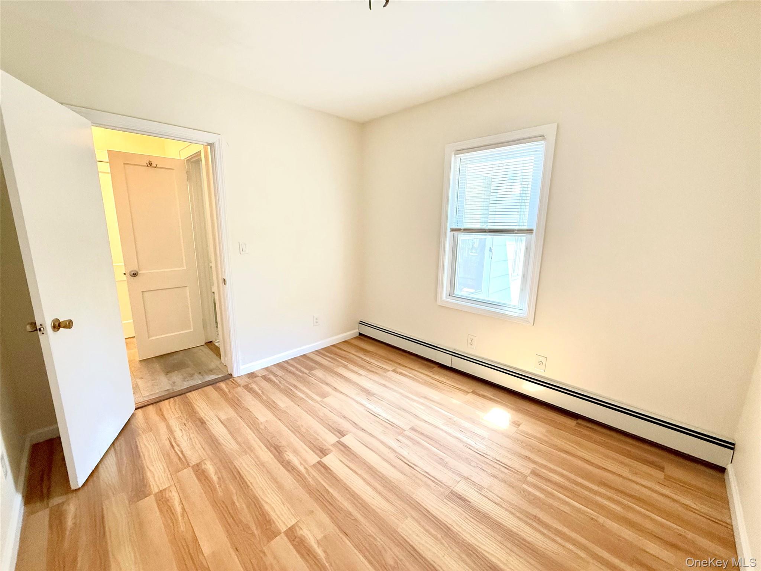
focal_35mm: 14
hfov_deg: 102.1
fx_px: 308
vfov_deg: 85.7
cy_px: 286
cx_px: 380
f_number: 2.2
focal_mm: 2.22
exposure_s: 1/120
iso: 400
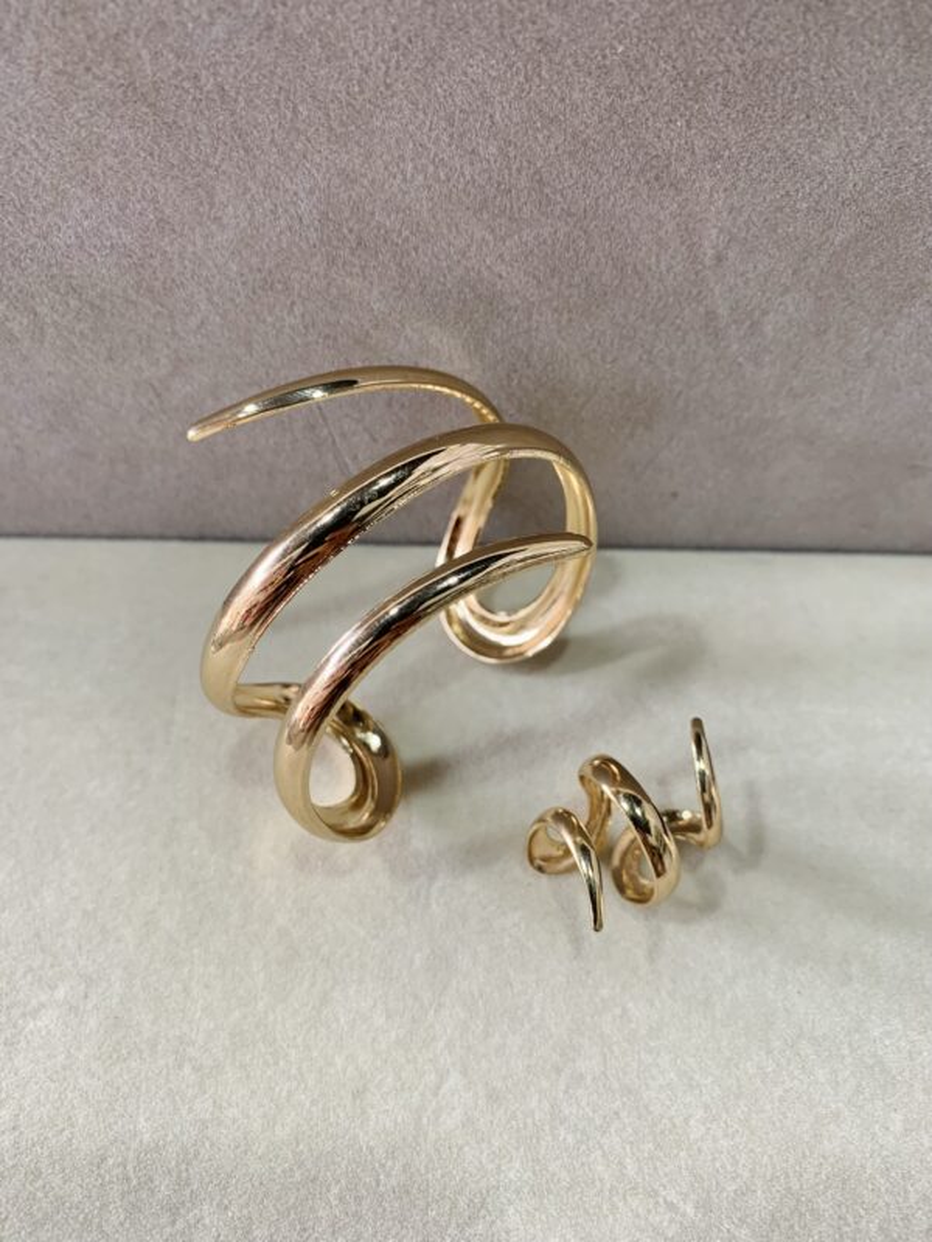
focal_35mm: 26
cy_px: 621
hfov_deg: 53.1
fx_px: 933
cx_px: 466
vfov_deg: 67.3
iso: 64
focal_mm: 4.25
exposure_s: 1/50
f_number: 1.8
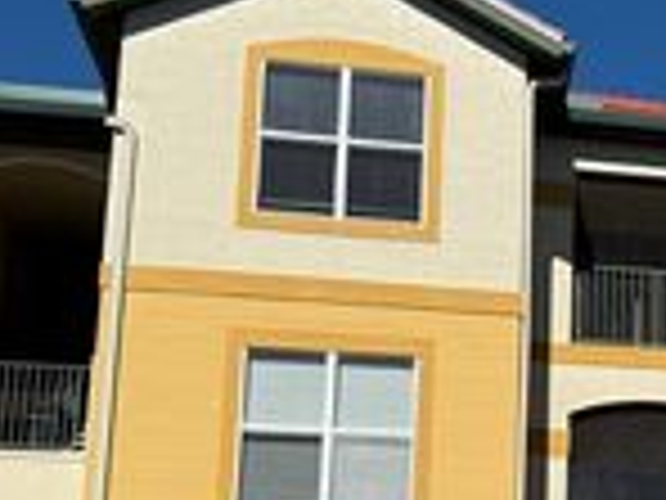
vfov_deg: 17.9
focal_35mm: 81
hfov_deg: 22.0
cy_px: 453
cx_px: 828
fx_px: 1558
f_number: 1.78
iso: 80
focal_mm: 6.76
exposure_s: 1/11905
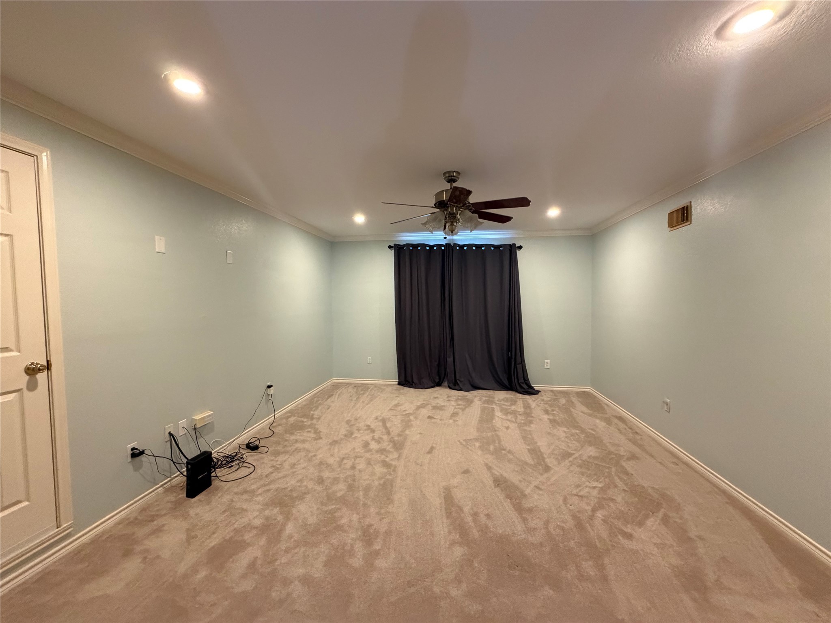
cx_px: 416
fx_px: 336
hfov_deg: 102.1
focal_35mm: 14
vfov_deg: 85.7
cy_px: 312
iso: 640
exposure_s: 1/60
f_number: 2.2
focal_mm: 2.22
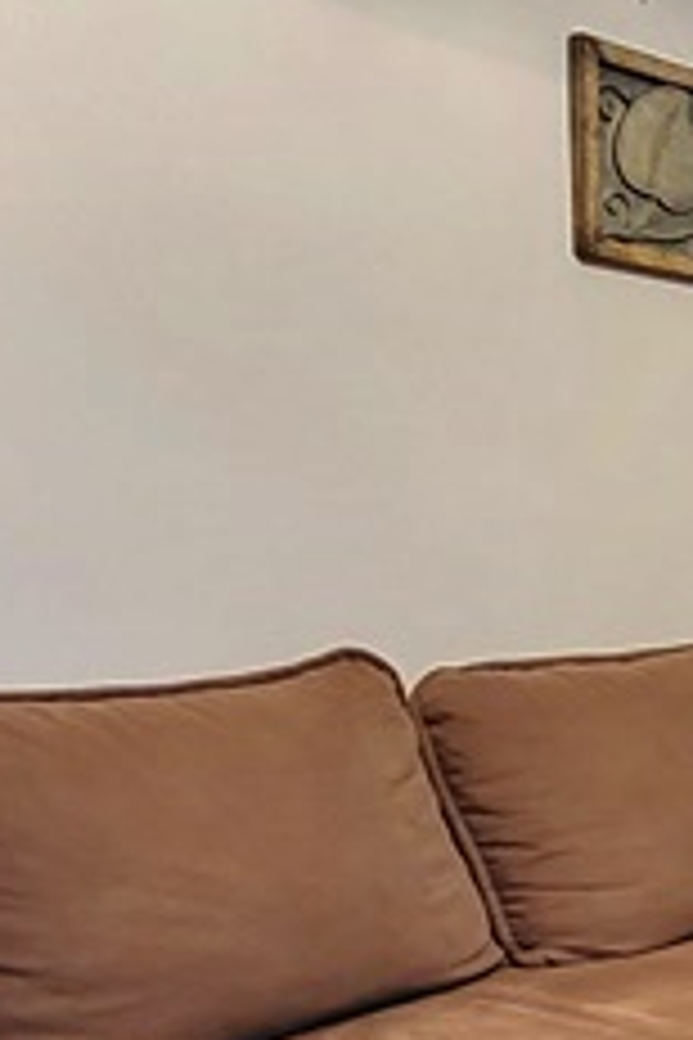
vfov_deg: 32.6
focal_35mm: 60
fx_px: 1732
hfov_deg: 18.1
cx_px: 1238
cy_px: 806
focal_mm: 1.74
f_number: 2.2
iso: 200
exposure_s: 1/50
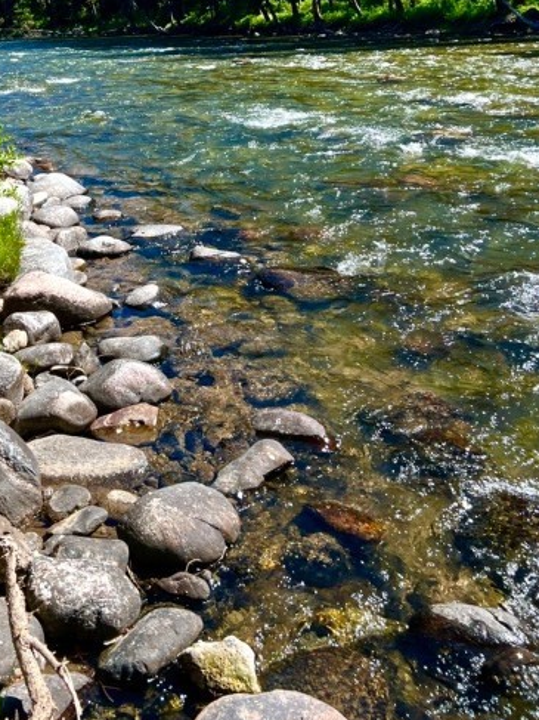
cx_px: 128
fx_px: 852
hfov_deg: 34.3
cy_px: 166
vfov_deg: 44.0
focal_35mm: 41
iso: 50
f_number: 1.5
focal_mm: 5.7
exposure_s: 1/1972
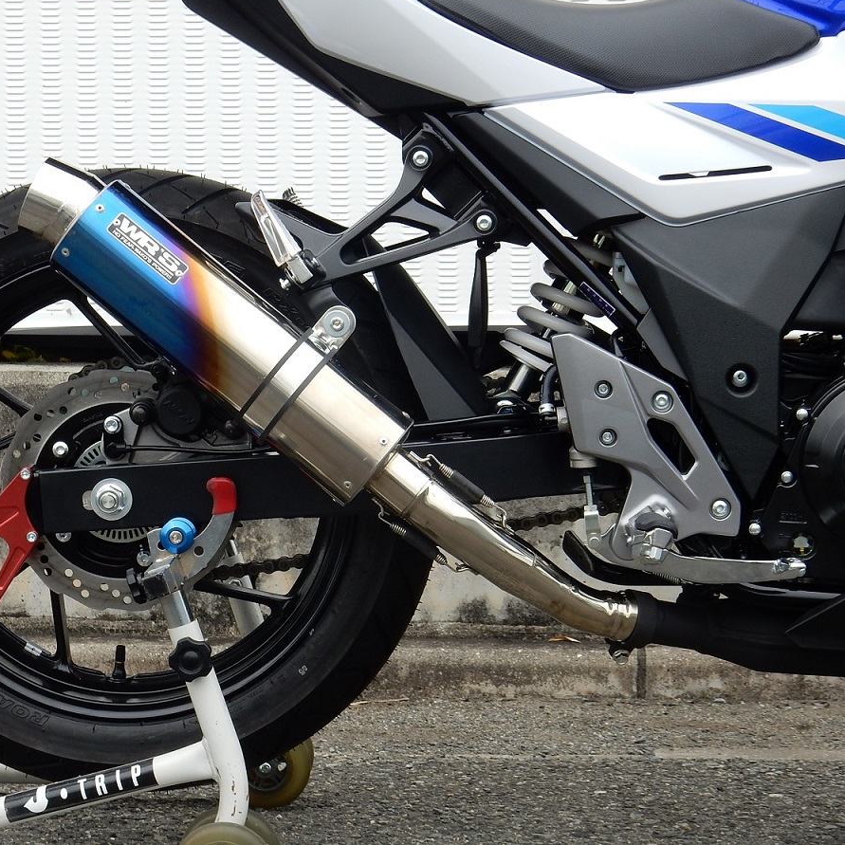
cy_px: 419
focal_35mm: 100
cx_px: 353
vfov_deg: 17.4
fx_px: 2762
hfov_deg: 17.4
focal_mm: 14.9
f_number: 5
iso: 125
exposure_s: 1/200
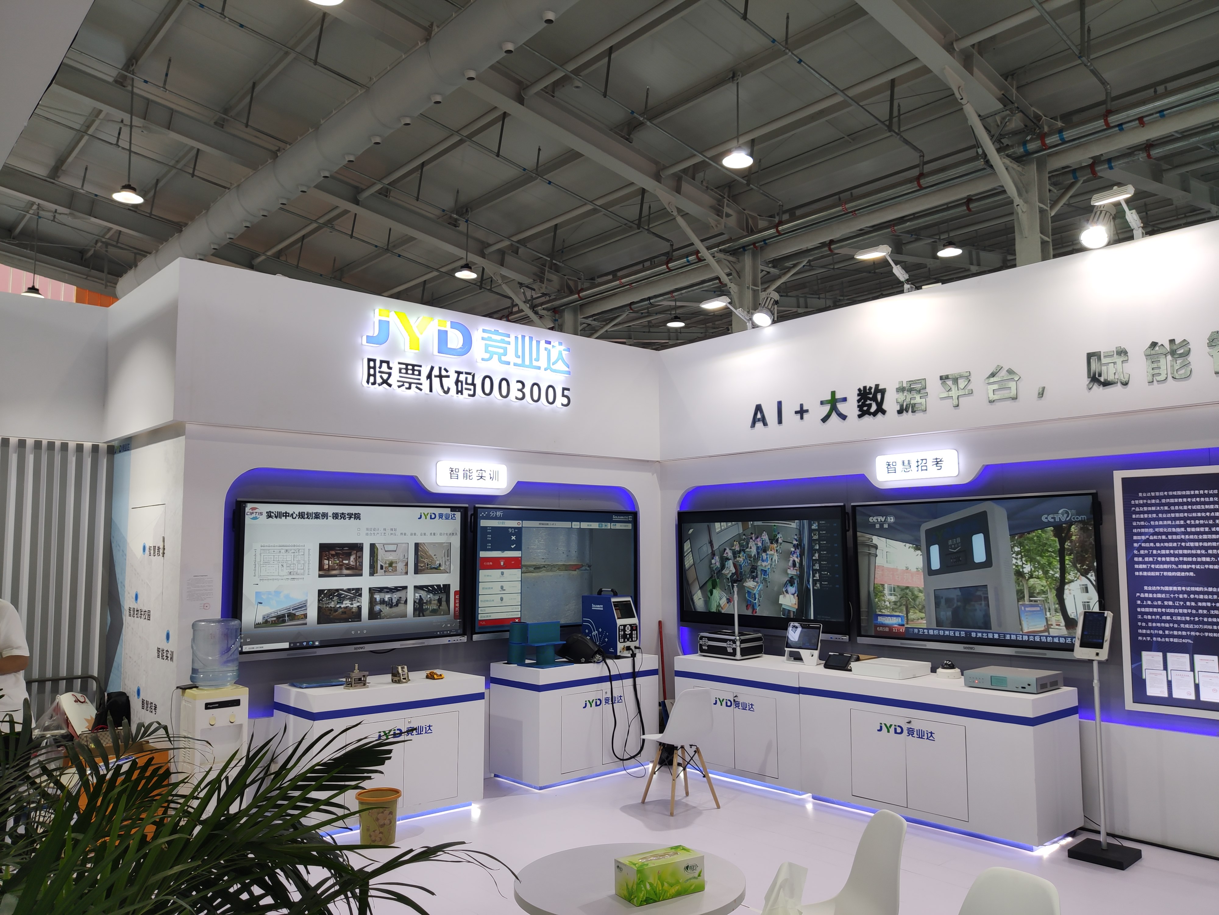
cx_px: 610
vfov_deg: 53.1
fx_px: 916
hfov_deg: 67.3
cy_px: 458
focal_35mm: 26
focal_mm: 4.75
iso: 126
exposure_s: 1/100
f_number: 1.75
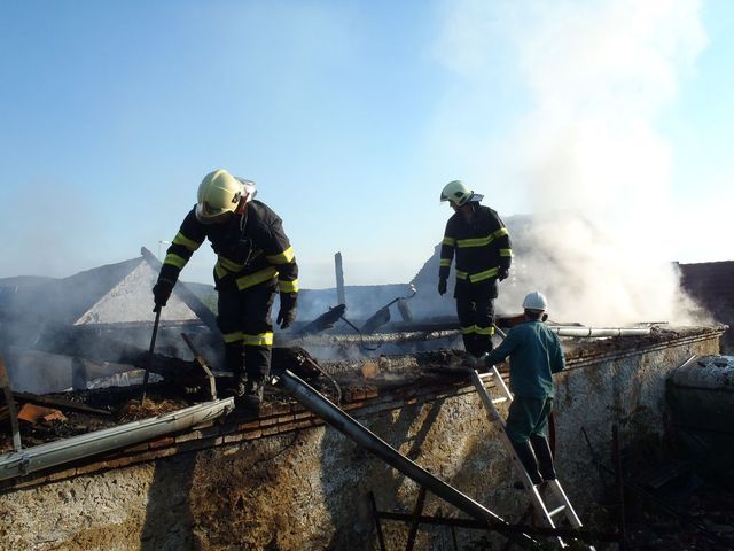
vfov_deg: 49.7
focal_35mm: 28
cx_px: 367
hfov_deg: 63.4
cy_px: 276
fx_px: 594
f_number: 3.9
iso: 80
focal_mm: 5
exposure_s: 1/400
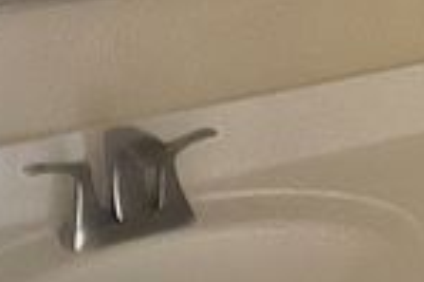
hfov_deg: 16.0
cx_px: 555
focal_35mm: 121
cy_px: -58
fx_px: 1424
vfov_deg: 11.1
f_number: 1.6
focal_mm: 5.1
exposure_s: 1/10
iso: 640
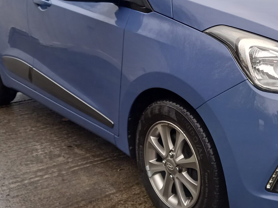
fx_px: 450
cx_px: 225
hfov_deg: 33.3
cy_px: 62
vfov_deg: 25.9
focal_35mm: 56
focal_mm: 4.6
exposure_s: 1/60
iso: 100
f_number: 2
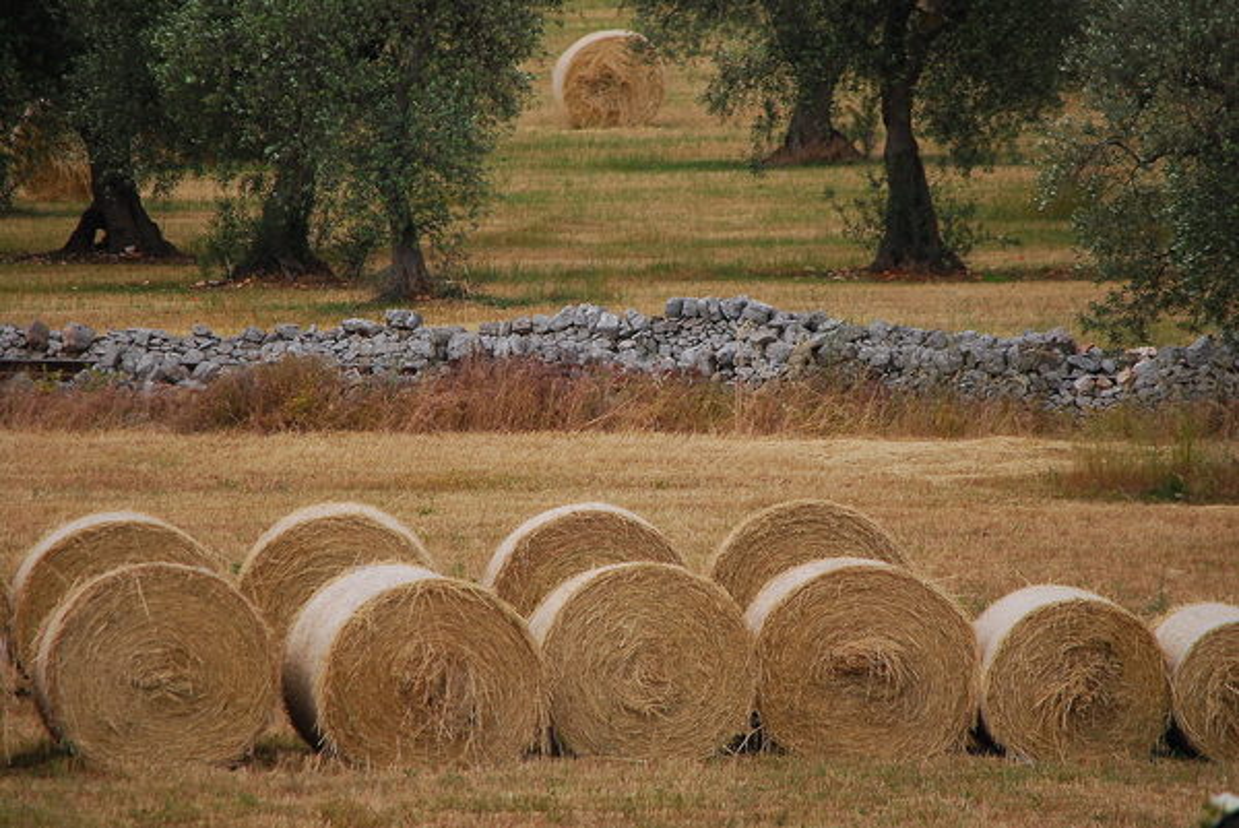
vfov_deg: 3.1
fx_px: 15498
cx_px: 620
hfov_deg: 4.6
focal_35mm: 450
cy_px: 414
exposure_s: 1/800
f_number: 5.6
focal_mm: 300
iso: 200
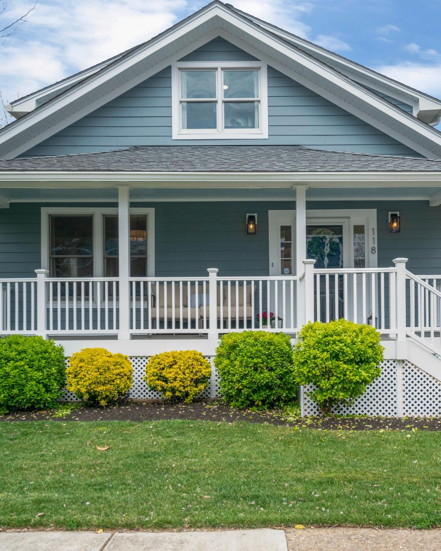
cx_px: 267
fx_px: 555
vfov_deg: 52.8
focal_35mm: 34
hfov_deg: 43.1
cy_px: 274
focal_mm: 24
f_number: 8
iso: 1250
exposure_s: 1/800
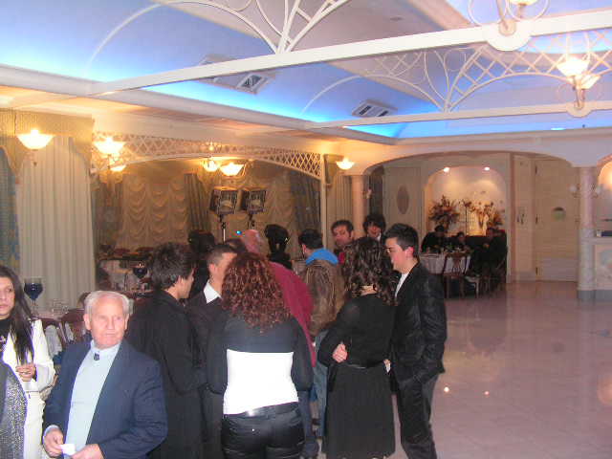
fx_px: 636
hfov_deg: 51.4
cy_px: 230
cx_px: 306
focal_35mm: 36
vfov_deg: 39.7
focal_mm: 6
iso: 200
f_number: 3.2
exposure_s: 1/40
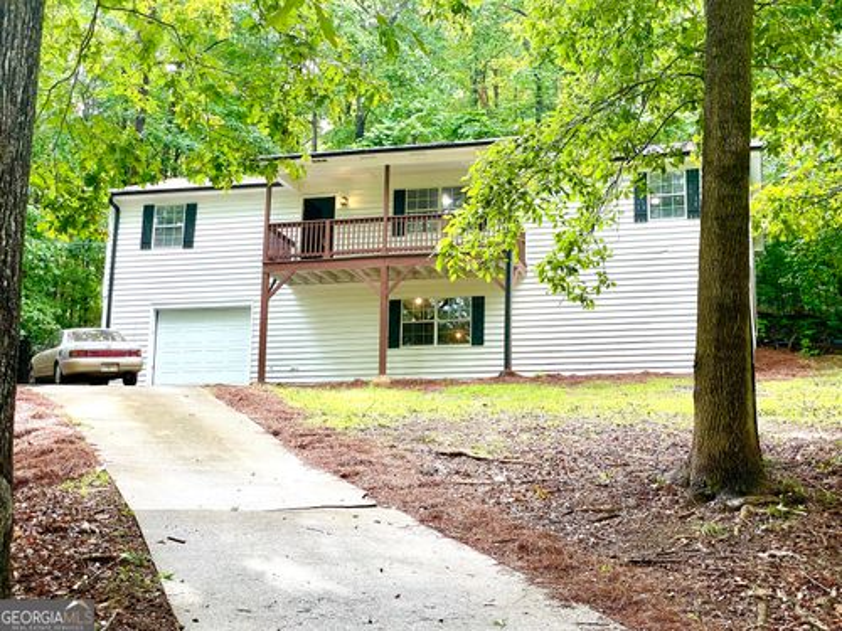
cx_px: 421
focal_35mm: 52
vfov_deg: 28.0
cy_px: 316
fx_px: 1265
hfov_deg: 36.8
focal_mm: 6
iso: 50
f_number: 2
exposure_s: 1/99
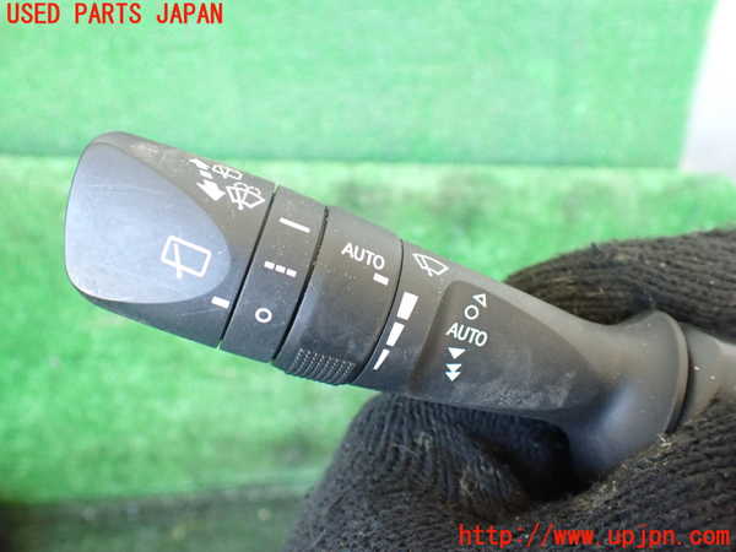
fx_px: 638
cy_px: 276
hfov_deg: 60.0
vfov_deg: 46.8
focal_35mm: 30
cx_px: 368
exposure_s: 1/50
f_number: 2.3
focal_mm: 5.4
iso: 800
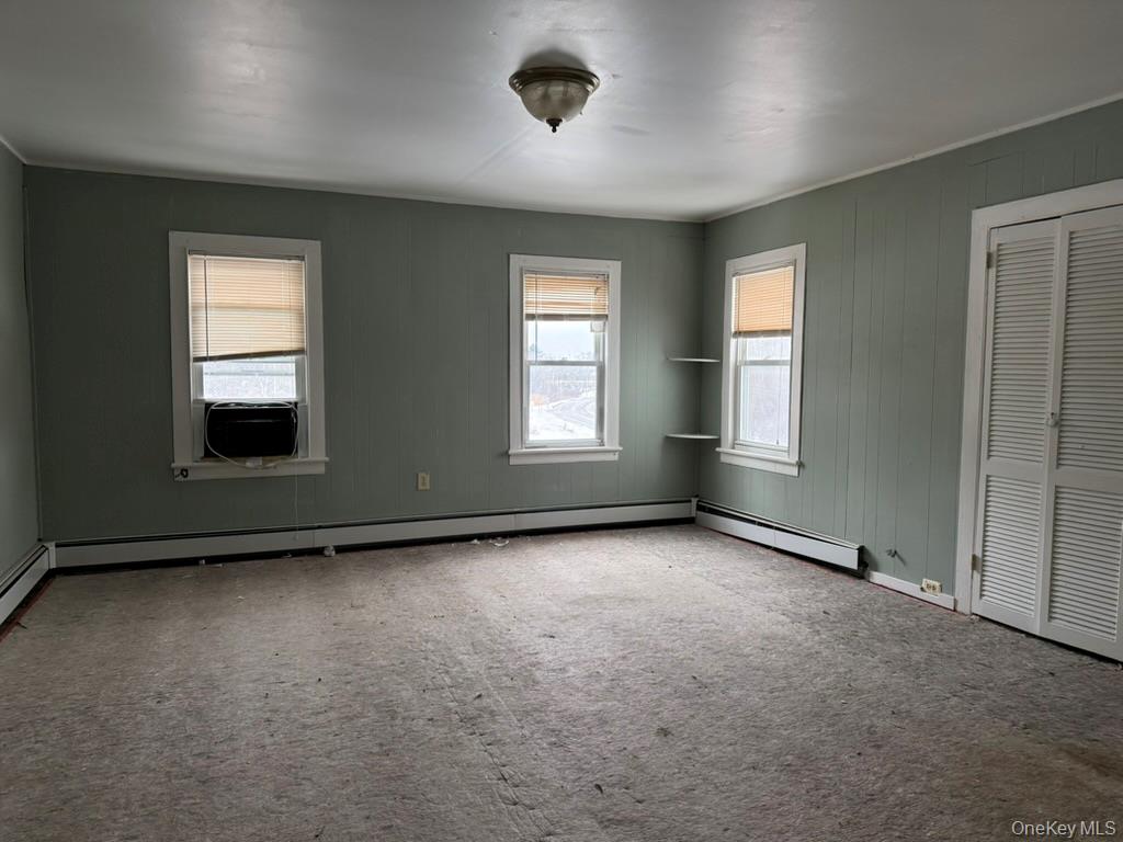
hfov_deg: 71.6
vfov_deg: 56.8
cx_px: 562
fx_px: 779
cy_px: 421
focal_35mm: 24
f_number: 1.78
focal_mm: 6.76
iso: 200
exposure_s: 1/143
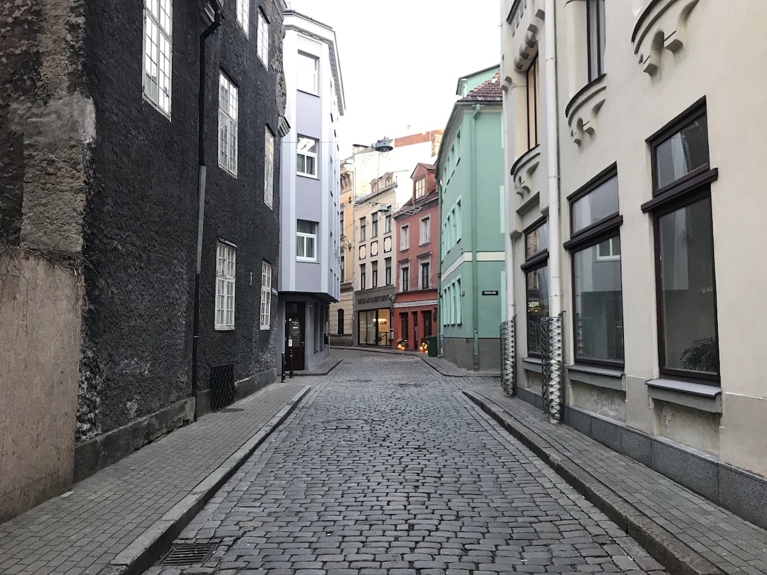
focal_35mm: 28
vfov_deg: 49.7
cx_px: 384
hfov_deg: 63.4
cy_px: 288
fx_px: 620
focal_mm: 3.99
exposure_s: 1/33
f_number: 1.8
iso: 40
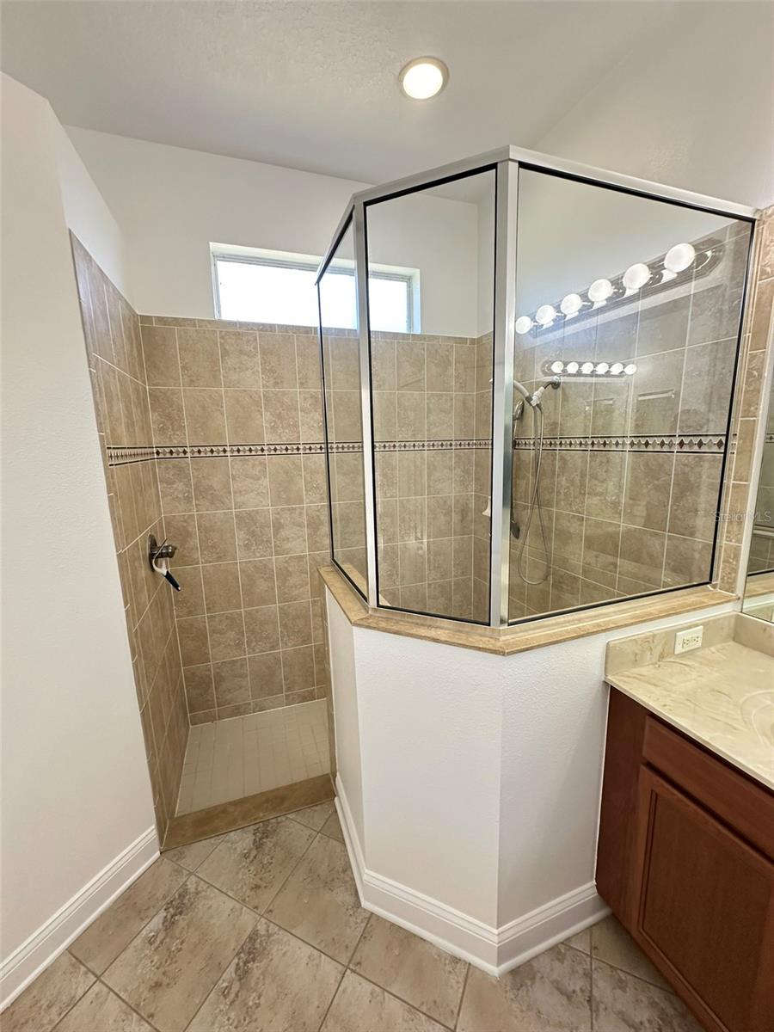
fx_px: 417
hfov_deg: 85.7
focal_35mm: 14
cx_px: 387
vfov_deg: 102.1
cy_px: 516
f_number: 2.2
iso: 200
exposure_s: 1/120
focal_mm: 2.22
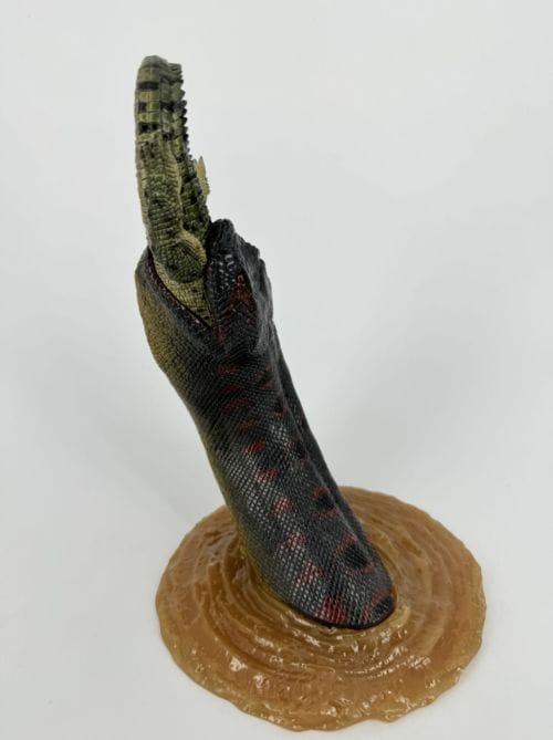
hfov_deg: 56.7
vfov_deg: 71.7
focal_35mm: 24
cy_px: 370
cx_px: 276
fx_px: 512
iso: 80
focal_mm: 6.76
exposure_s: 1/1339
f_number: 1.78
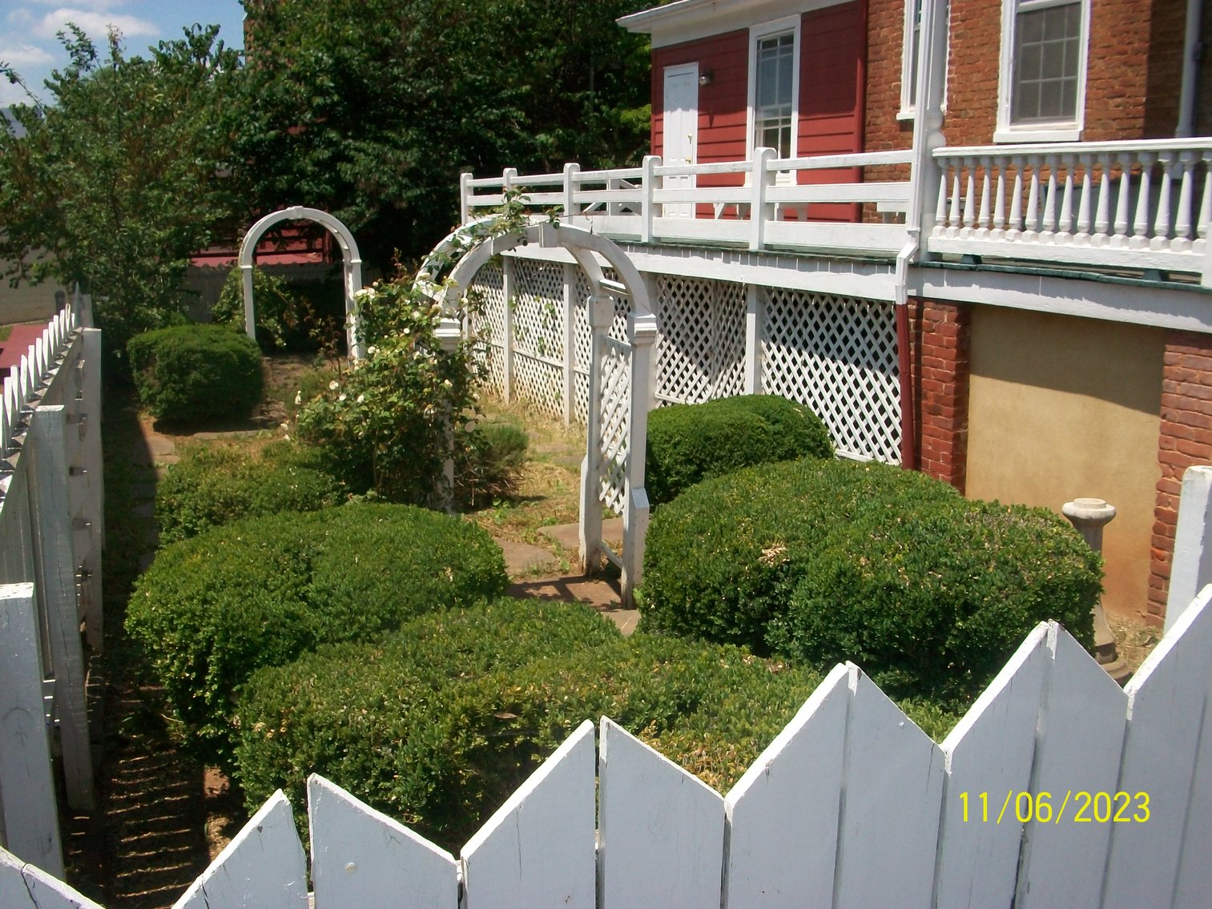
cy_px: 454
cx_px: 606
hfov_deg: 54.0
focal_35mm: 34
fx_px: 1191
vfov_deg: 41.8
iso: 80
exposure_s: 1/500
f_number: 5.5
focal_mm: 5.7
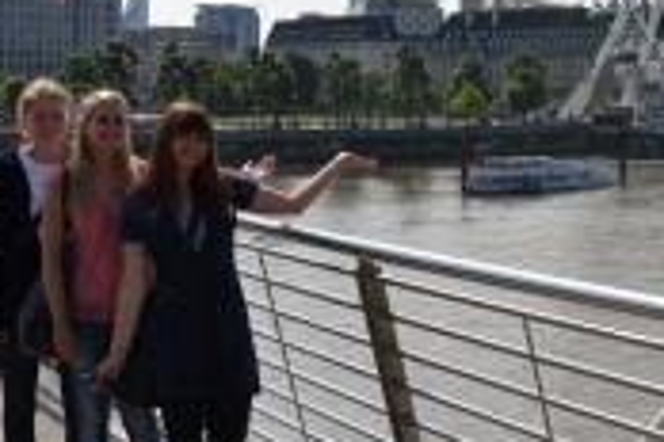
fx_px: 1499
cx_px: 584
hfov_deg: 24.3
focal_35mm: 81
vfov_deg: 16.7
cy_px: 90
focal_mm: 21
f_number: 10
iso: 100
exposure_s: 1/400
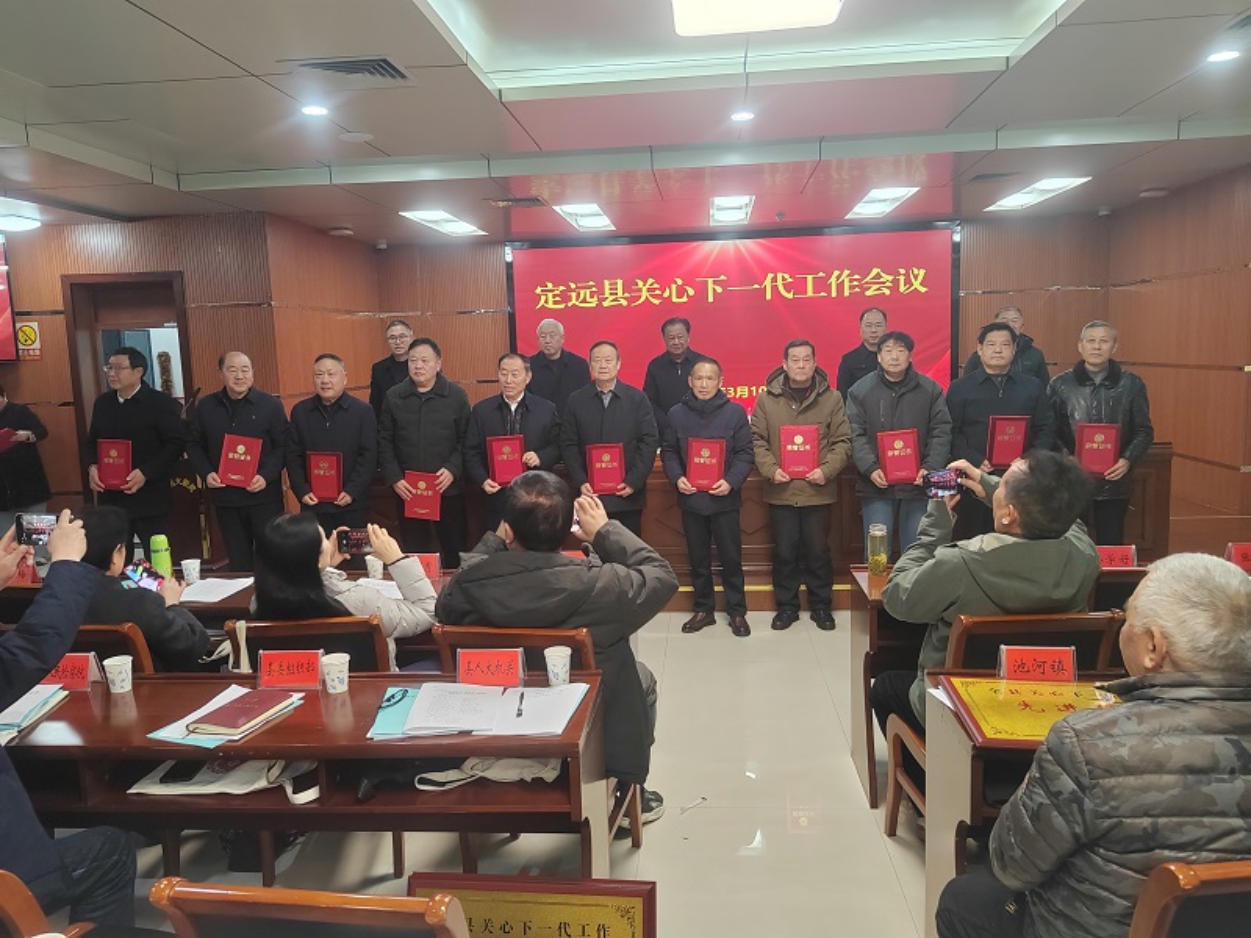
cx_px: 626
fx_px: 976
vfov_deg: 51.4
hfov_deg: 65.3
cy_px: 469
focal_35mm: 27
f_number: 1.9
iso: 400
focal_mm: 5.52
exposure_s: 1/100
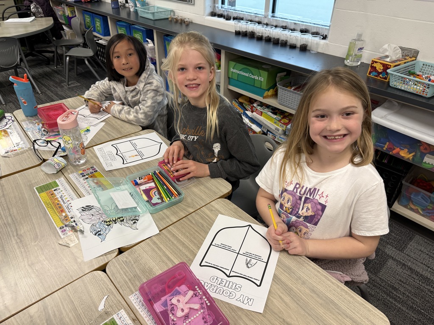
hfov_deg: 71.6
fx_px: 301
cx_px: 217
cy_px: 162
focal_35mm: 24
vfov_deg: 56.8
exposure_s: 1/60
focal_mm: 6.76
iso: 250
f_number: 1.78
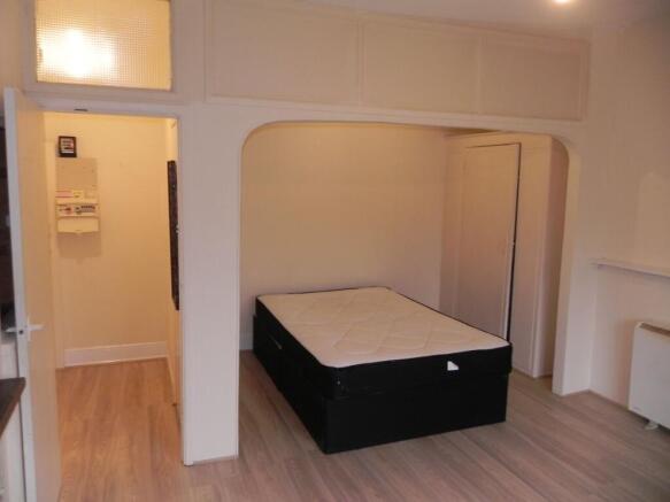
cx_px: 335
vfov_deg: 53.0
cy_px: 251
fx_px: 503
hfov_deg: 67.3
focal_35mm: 26
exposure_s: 1/30
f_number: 2.8
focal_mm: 4.6
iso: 200
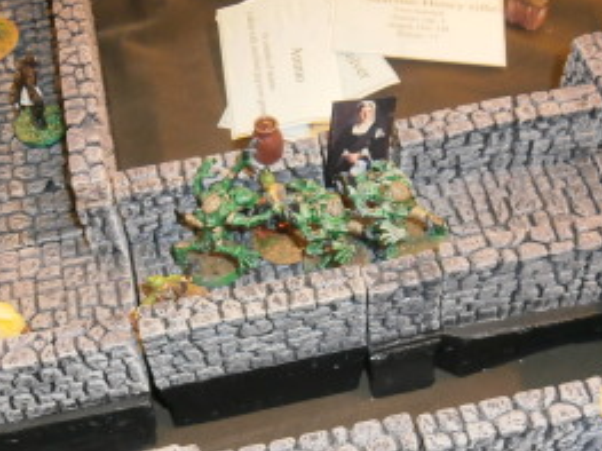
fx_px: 921
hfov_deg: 36.2
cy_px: 453
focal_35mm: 53
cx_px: 293
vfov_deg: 26.1
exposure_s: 1/30
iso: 200
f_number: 2.8
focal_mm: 4.7
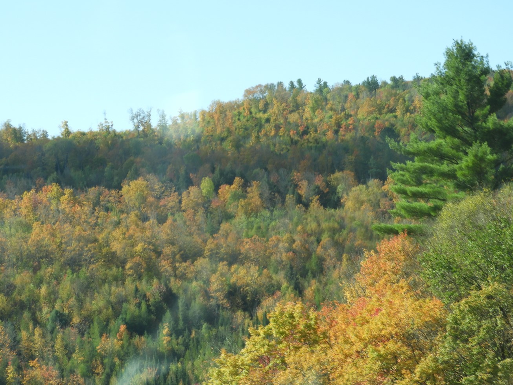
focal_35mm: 138
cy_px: 180
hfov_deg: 14.3
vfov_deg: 10.7
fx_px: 2045
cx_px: 245
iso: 100
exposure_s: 1/200
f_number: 5
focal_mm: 22.4
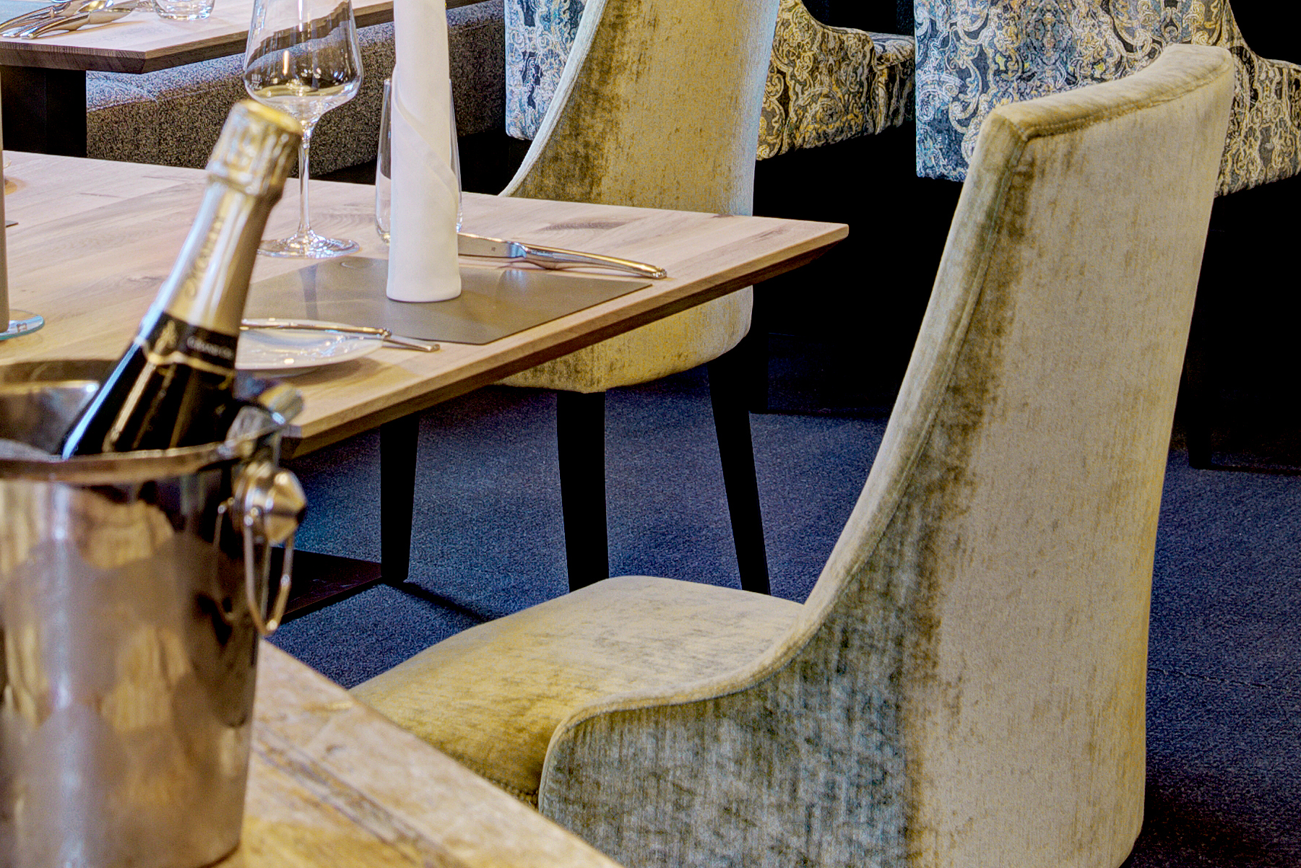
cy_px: -267
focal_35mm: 134
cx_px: 353
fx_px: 4844
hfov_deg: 15.2
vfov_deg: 10.0
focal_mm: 40
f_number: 7.1
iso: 100
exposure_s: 1
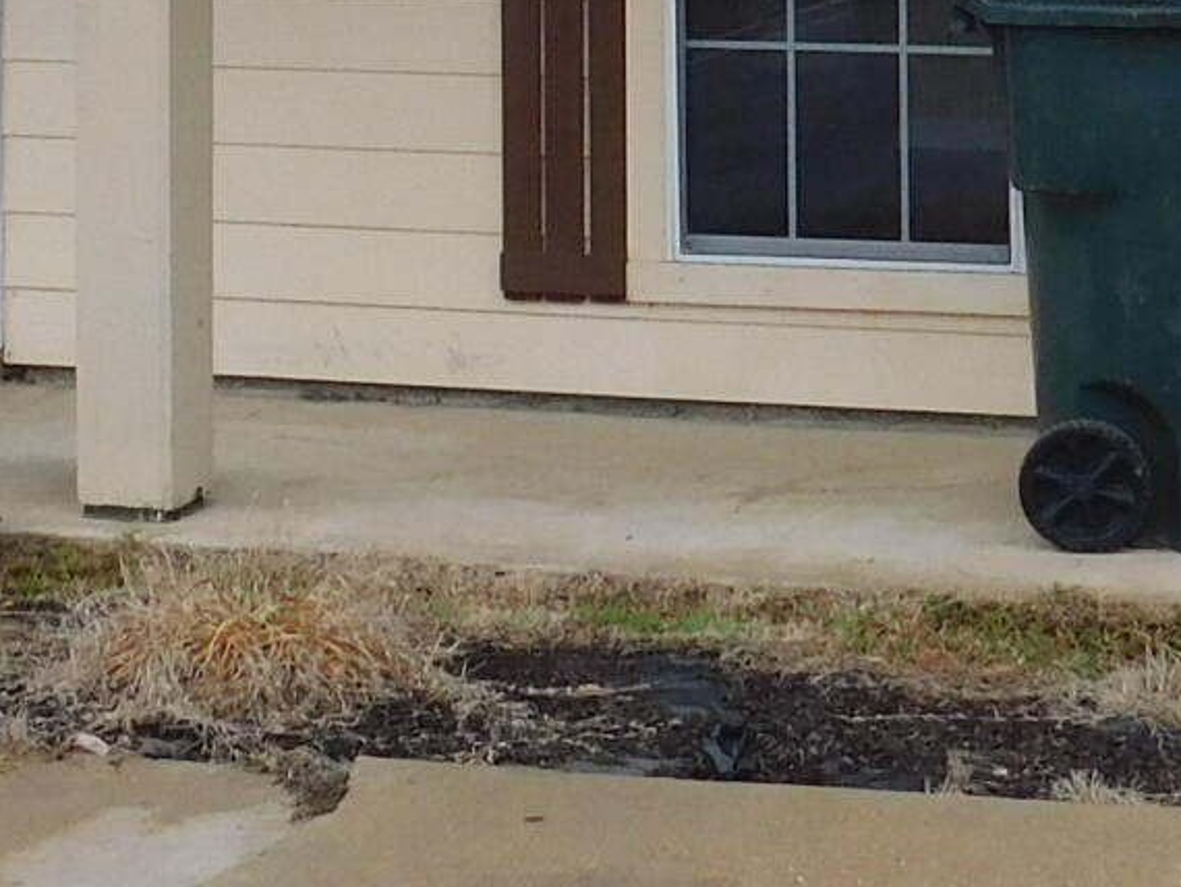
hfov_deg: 16.3
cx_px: 617
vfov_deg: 11.7
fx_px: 4130
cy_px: -495
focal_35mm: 121
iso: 125
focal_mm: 4
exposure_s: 1/200
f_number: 3
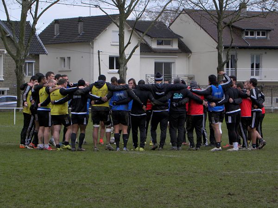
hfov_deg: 10.7
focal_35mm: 184
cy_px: 104
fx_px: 1478
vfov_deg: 8.1
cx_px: 139
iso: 158
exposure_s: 1/73.1
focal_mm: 32.7
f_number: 4.5
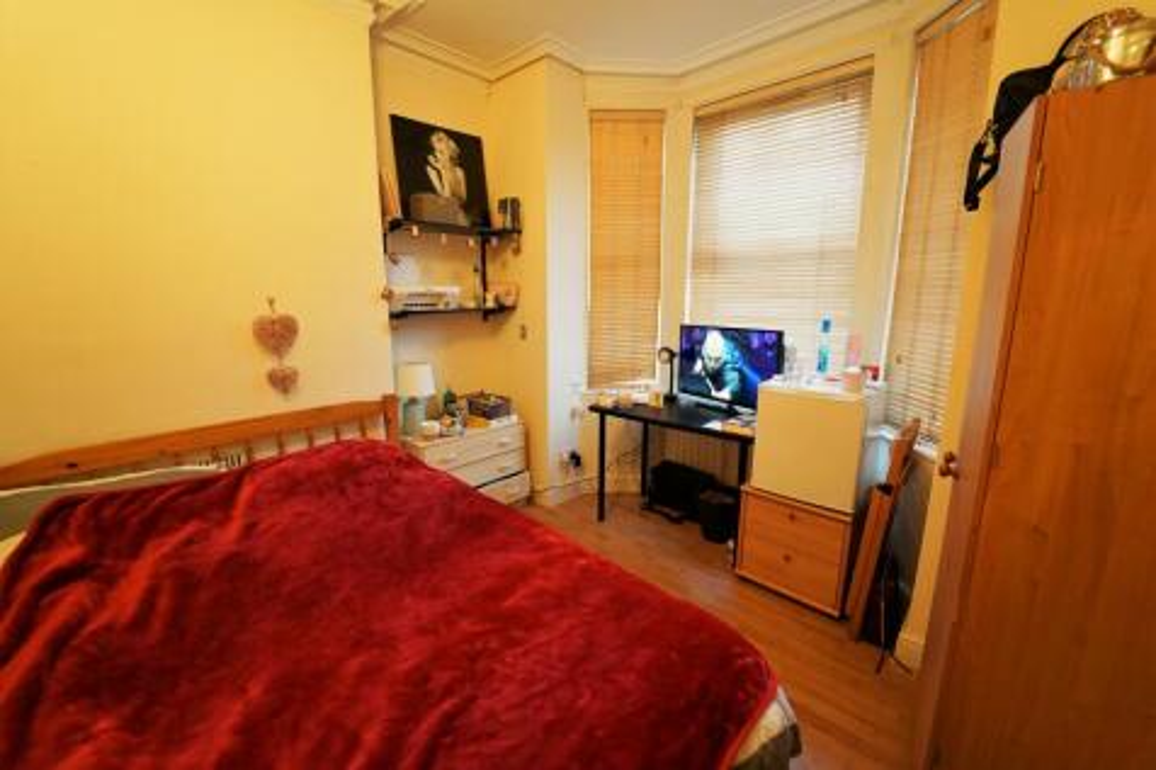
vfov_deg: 81.2
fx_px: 449
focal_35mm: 14
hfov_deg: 104.3
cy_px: 385
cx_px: 578
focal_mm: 14
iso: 4000
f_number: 4
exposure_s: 1/30
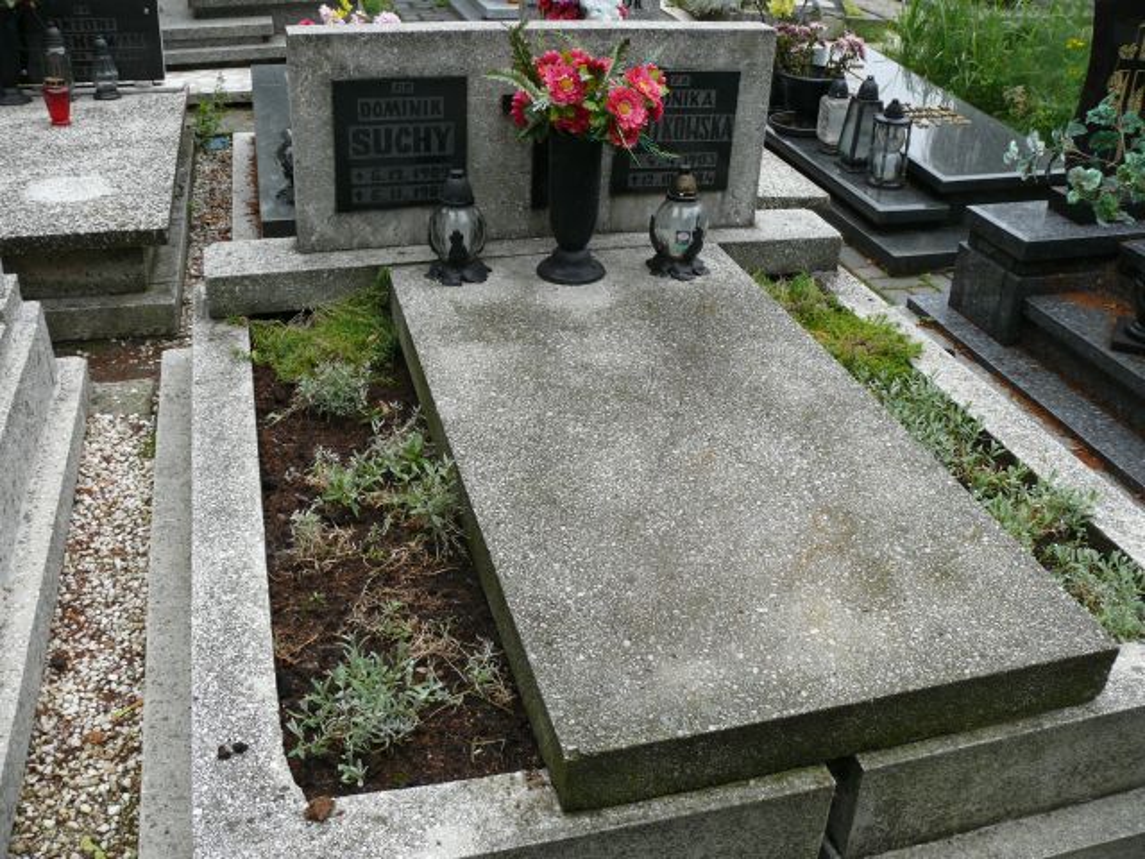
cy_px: 430
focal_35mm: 35
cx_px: 572
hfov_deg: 52.6
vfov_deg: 40.7
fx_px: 1158
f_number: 3.2
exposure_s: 1/100
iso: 100
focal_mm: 7.4
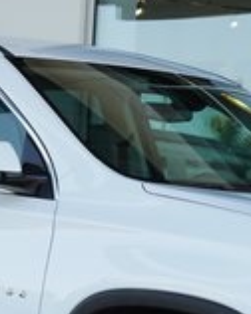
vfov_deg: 11.1
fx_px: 1591
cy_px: 349
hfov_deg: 9.0
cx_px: 94
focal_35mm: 171
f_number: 8
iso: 1000
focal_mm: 45
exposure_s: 1/500
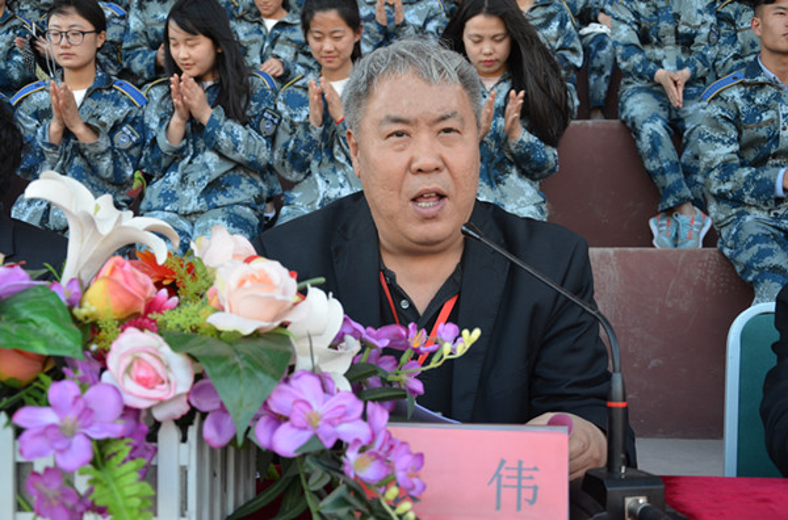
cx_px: 394
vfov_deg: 29.7
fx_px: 982
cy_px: 260
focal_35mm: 45
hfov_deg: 43.7
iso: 250
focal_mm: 30
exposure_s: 1/125
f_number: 5.6
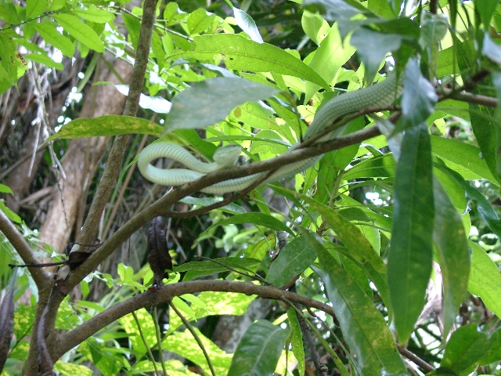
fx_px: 1245
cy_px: 188
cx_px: 250
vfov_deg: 17.2
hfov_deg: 22.8
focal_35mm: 86
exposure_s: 1/13.8
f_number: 2
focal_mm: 17.86
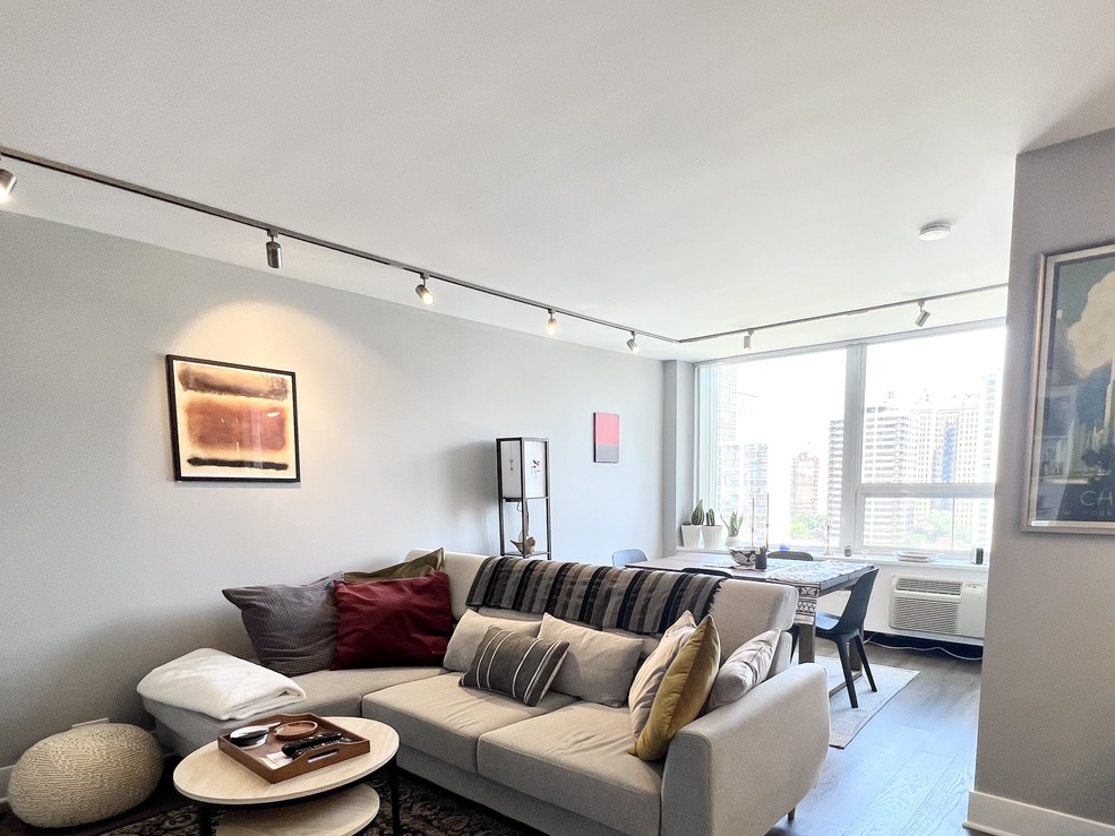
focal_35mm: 19
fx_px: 612
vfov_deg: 66.5
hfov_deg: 84.2
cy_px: 570
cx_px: 628
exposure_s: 1/120
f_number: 1.8
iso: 50
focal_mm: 1.57
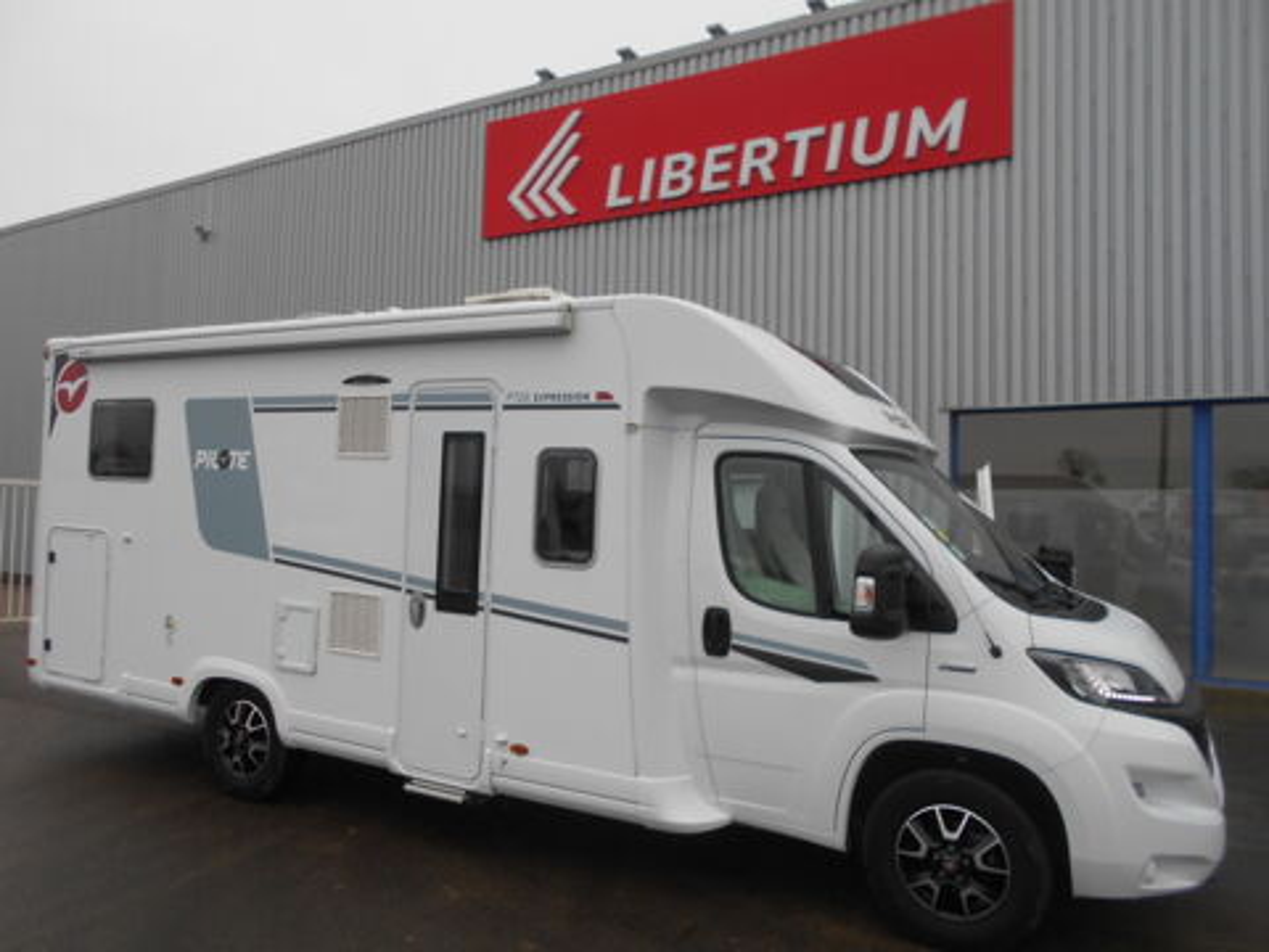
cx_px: 634
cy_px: 476
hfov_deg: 67.3
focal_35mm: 26
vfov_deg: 53.1
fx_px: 953
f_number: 3.2
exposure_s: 1/100
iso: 80
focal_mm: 4.6
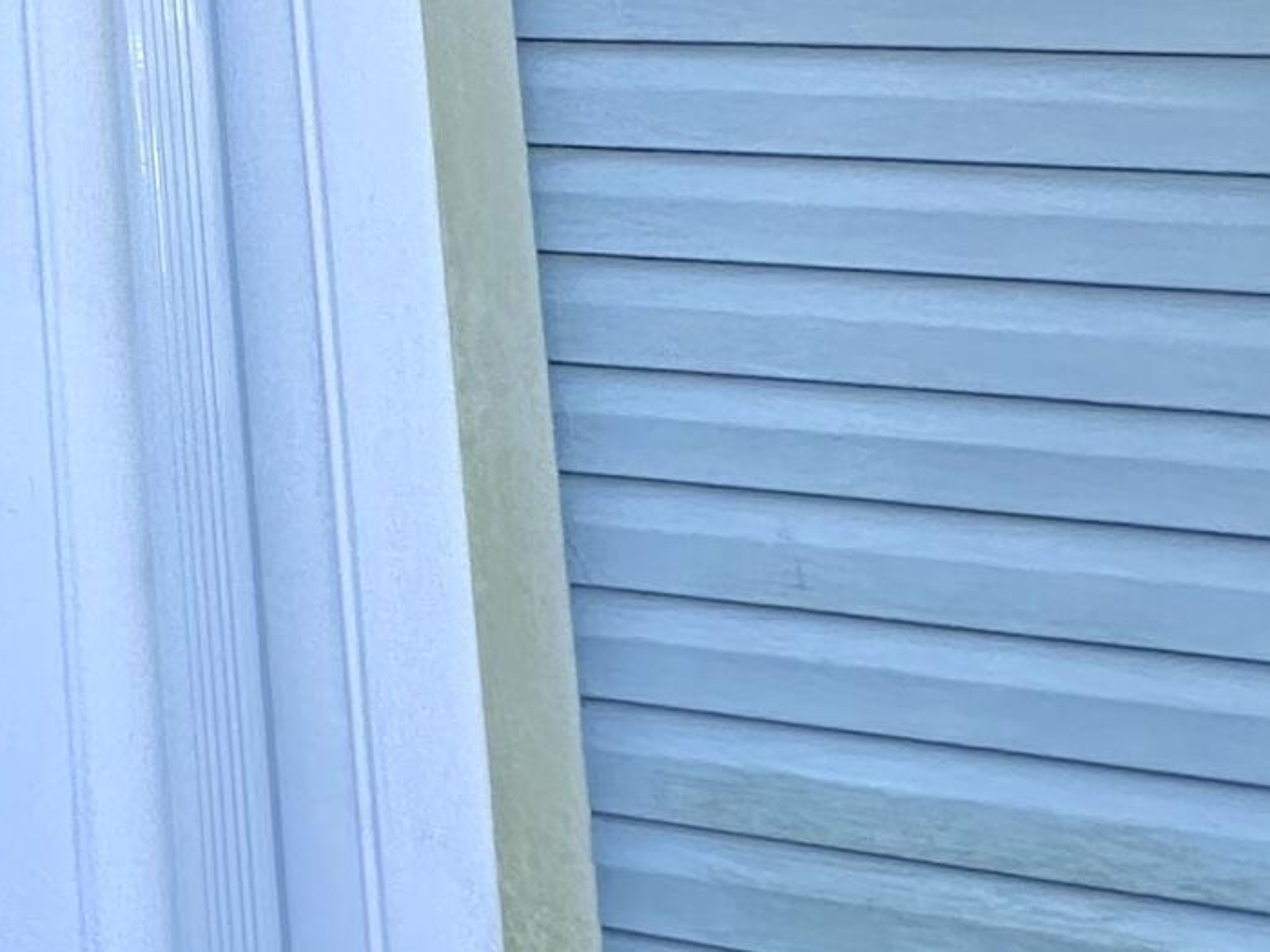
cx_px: -1361
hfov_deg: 18.4
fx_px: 2201
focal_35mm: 60
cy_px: -270
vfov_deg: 22.1
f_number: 2.2
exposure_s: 1/433
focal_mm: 2.22
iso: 40
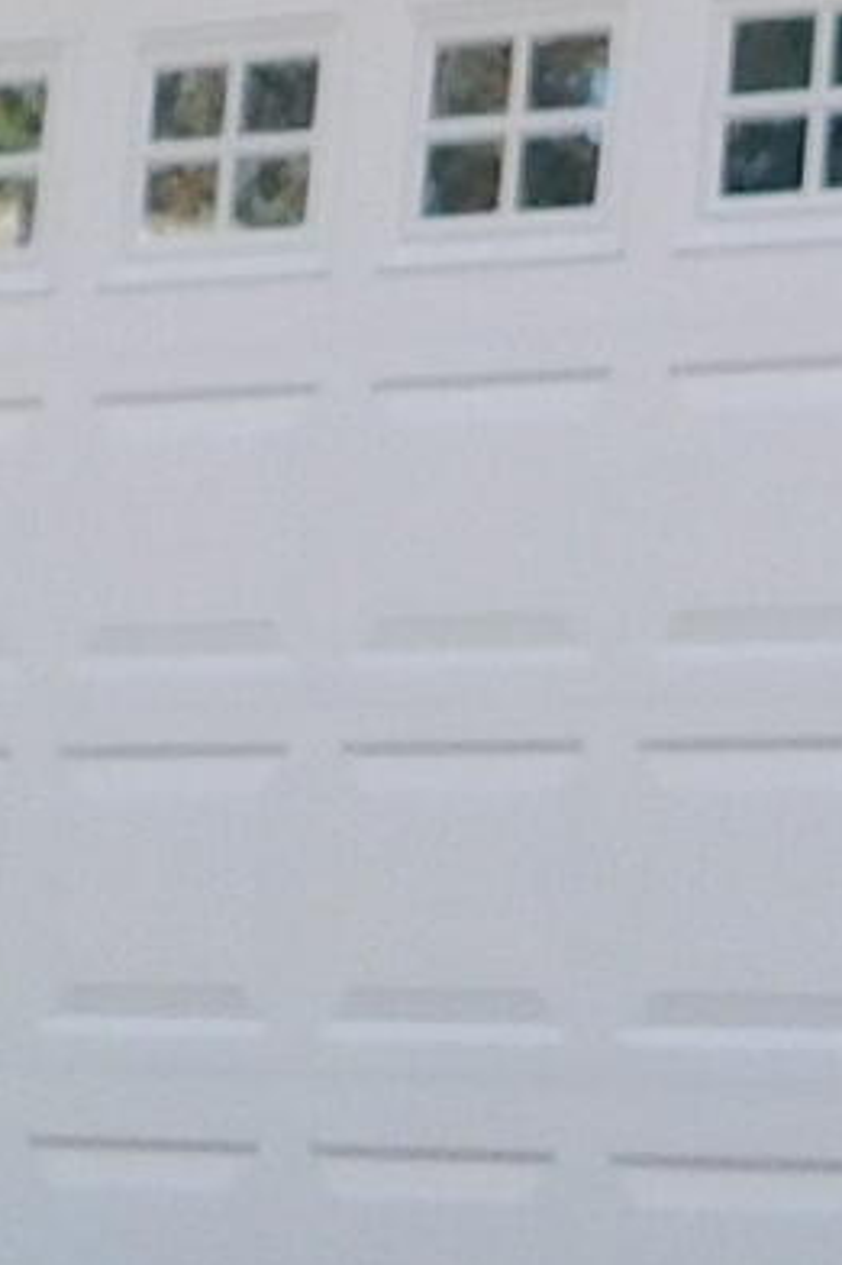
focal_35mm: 239
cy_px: -871
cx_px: 2771
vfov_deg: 8.4
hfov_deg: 5.3
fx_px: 8392
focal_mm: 5.3
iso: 125
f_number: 3.2
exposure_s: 1/125
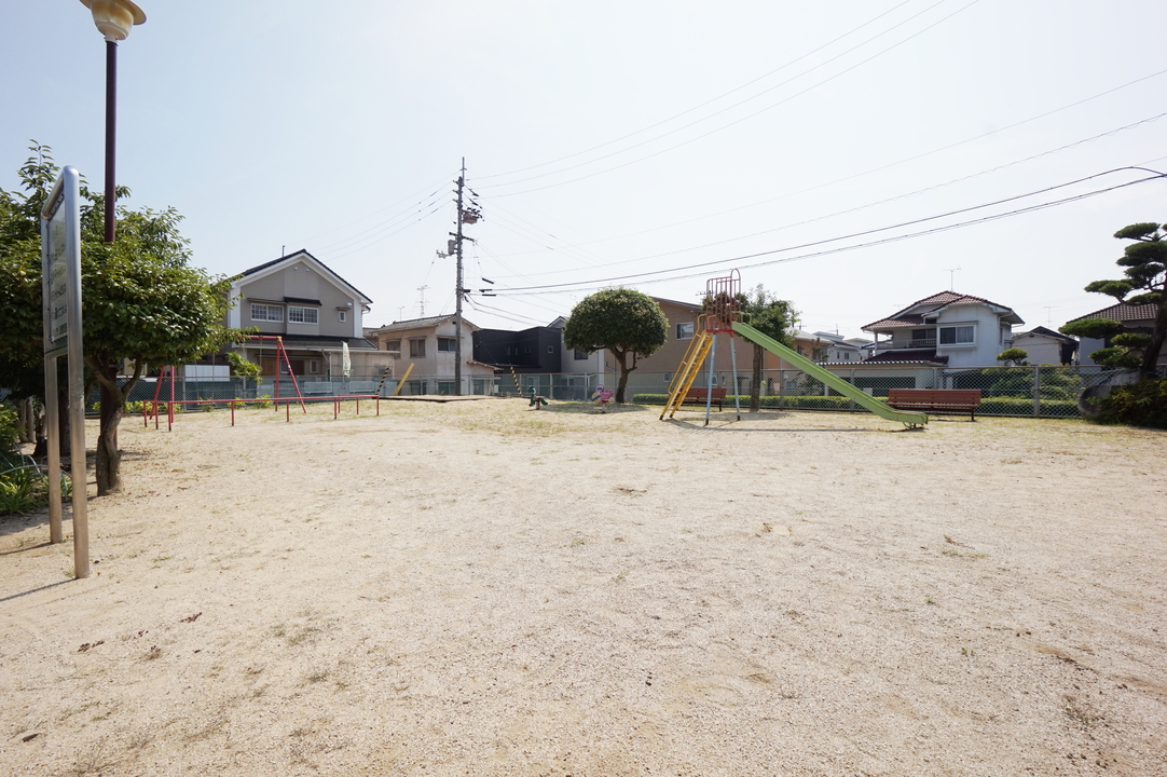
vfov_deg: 77.3
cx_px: 584
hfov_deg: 100.4
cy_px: 388
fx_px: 486
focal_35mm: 15
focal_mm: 10
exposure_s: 1/320
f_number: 11
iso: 100
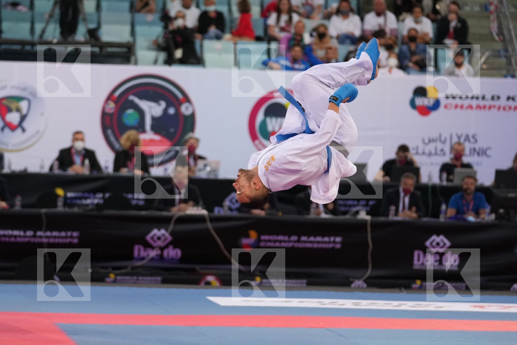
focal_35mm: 189
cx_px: 258
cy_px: 172
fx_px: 2714
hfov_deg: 10.9
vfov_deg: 7.3
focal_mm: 126
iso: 2500
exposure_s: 1/1000
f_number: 2.8
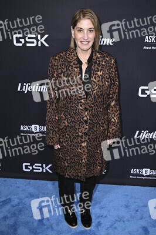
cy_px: 118
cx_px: 78
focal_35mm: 35
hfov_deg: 37.8
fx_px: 228
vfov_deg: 54.5
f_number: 5.6
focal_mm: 35
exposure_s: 1/200
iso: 2000
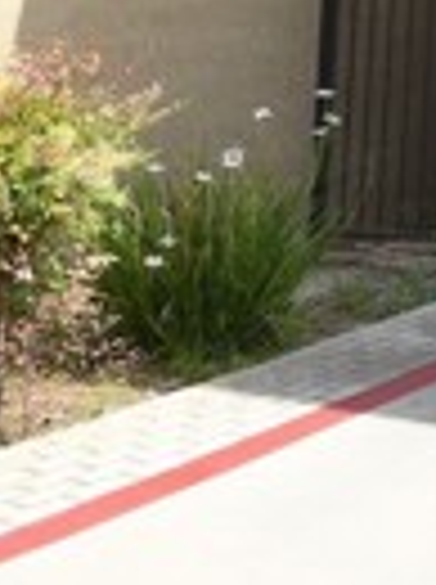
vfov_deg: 21.8
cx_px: 930
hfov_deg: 14.9
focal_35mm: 76
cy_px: -272
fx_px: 1281
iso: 200
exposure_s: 1/400
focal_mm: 11
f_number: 6.3
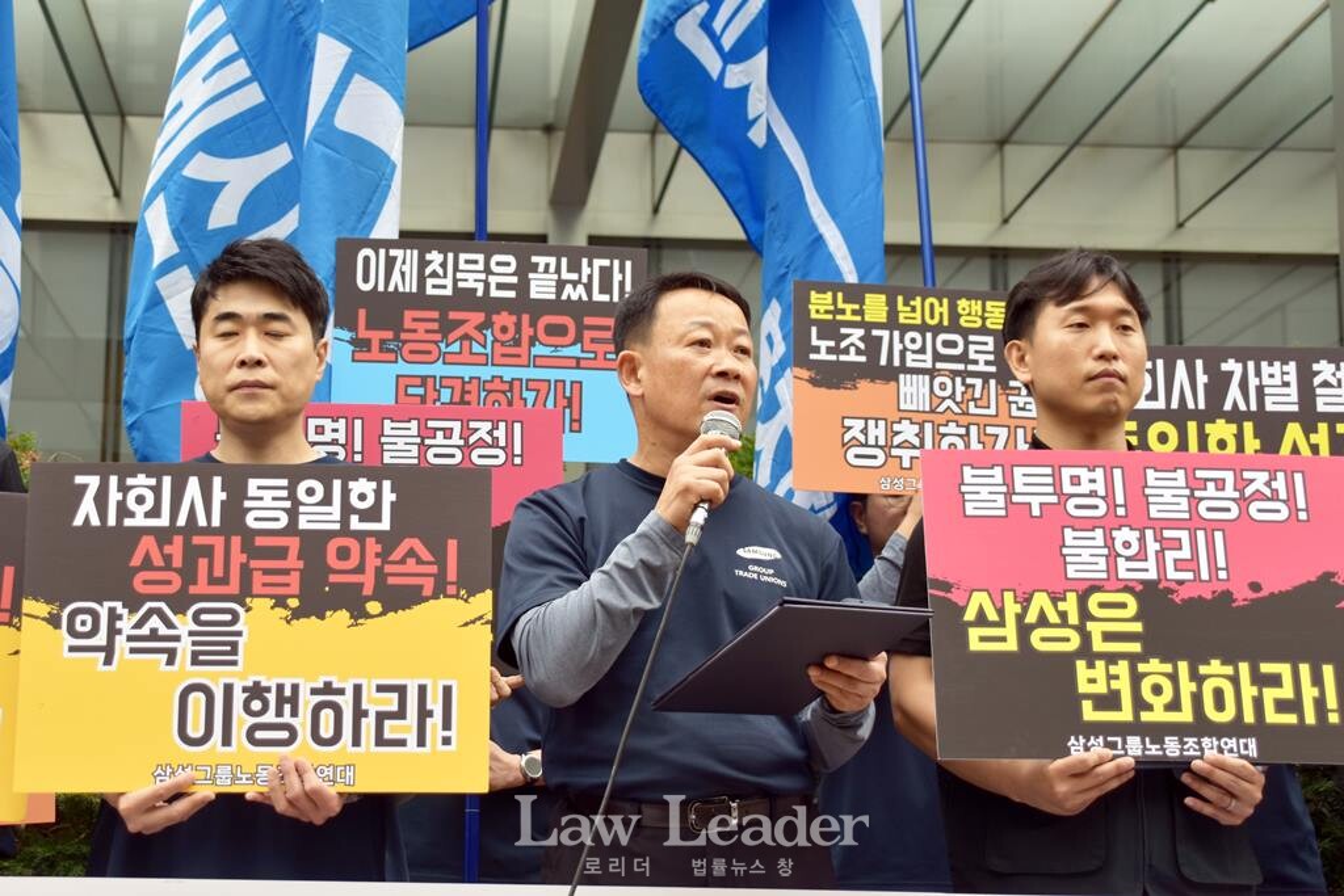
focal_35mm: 57
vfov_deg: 23.8
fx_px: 2128
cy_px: 448
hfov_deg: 35.0
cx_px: 672
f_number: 4.5
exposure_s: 1/250
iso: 100
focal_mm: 38
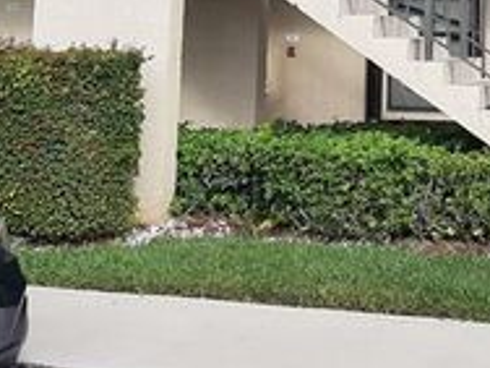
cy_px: -80
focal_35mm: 69
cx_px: 474
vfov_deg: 19.9
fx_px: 977
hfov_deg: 26.8
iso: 40
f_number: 1.7
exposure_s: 1/1767
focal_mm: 3.93
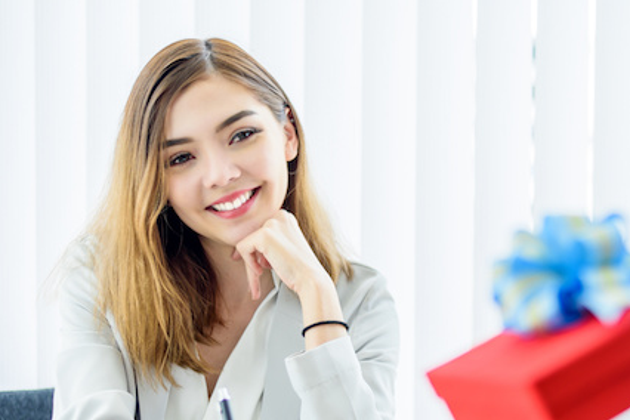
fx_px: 1645
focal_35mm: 94
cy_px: 365
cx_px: 495
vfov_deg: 14.4
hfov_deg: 21.4
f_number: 2
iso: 100
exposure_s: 1/250
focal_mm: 50
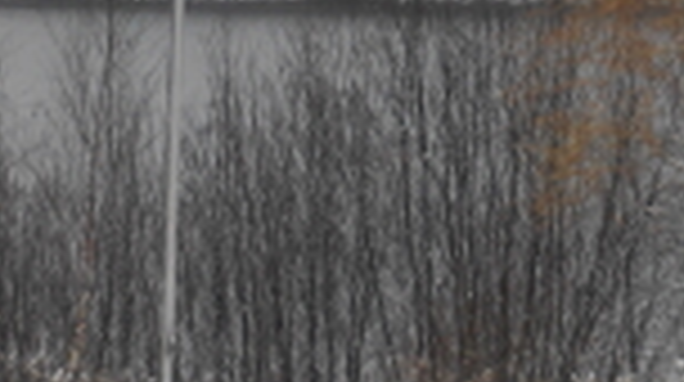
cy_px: -252
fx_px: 10295
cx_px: 590
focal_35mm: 568
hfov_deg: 3.8
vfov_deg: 2.1
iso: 125
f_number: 5
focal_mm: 55
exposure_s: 1/100
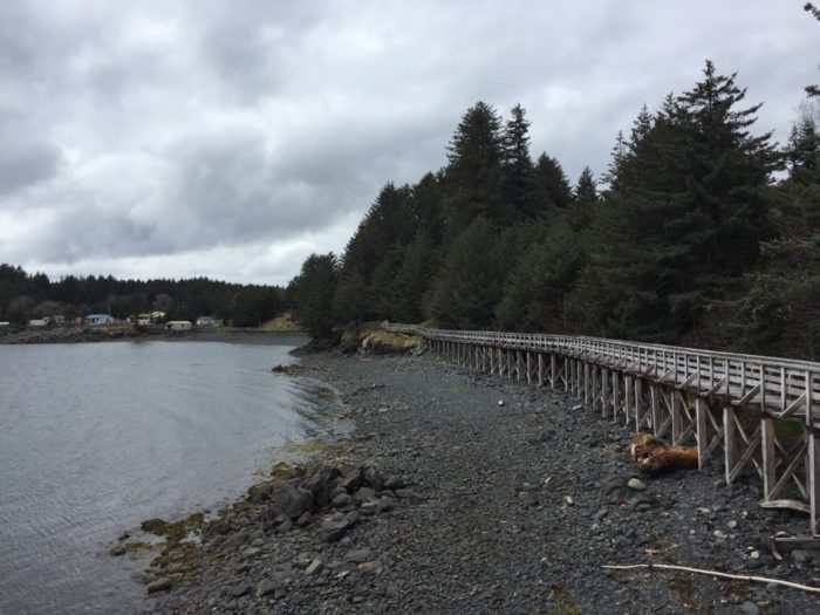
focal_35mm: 29
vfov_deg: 48.2
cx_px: 410
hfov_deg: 61.7
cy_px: 308
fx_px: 687
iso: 32
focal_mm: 4.15
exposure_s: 1/1464
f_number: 2.2
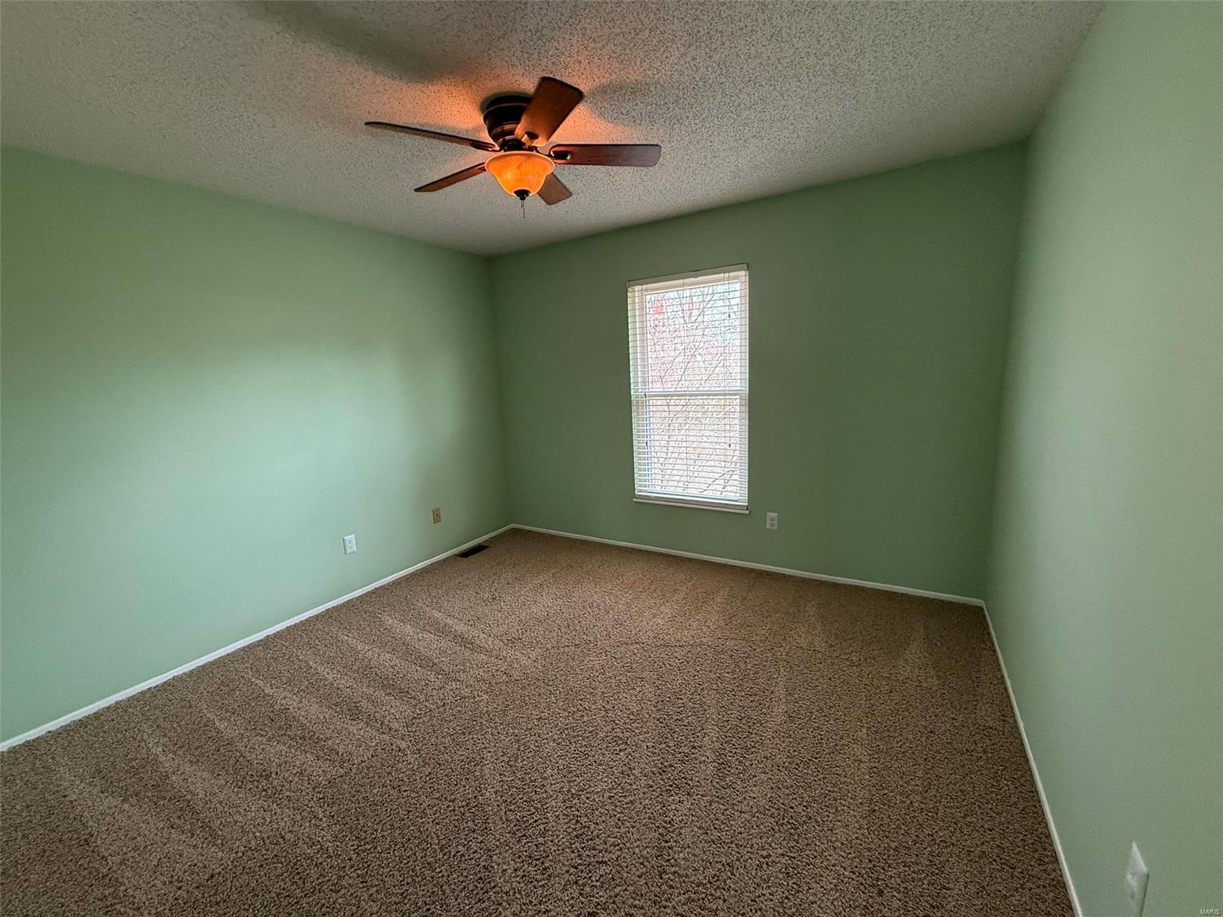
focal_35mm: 14
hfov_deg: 102.1
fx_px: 495
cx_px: 612
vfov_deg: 85.7
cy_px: 458
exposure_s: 1/120
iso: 250
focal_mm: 2.22
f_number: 2.2
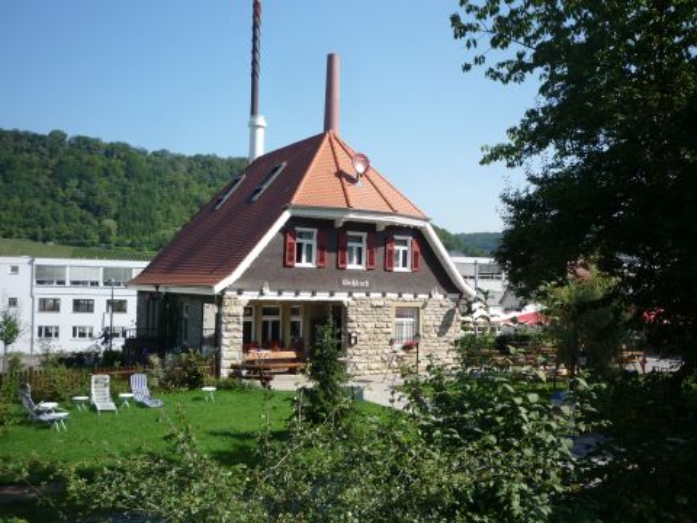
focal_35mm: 32
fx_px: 644
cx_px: 348
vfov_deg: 44.2
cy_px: 262
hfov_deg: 56.8
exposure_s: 1/400
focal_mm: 5.2
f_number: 4.5
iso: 100
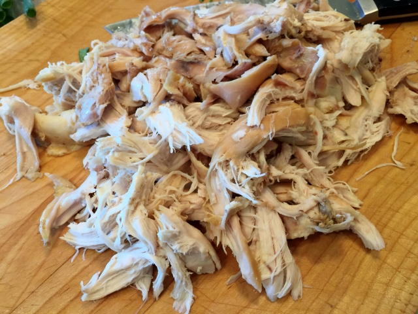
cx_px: 209
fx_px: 350
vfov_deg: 48.2
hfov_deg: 61.7
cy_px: 157
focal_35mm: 29
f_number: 2.2
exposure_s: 1/30
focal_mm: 4.15
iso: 50
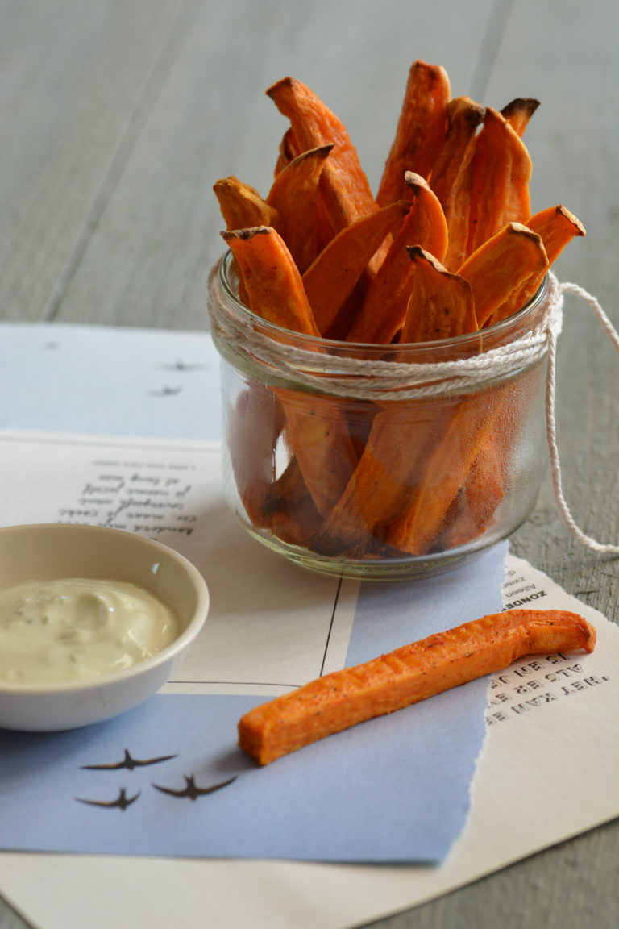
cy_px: 464
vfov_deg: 13.0
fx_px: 4062
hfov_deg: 8.7
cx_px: 310
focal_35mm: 158
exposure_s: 1/30
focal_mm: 105
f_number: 7.1
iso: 160
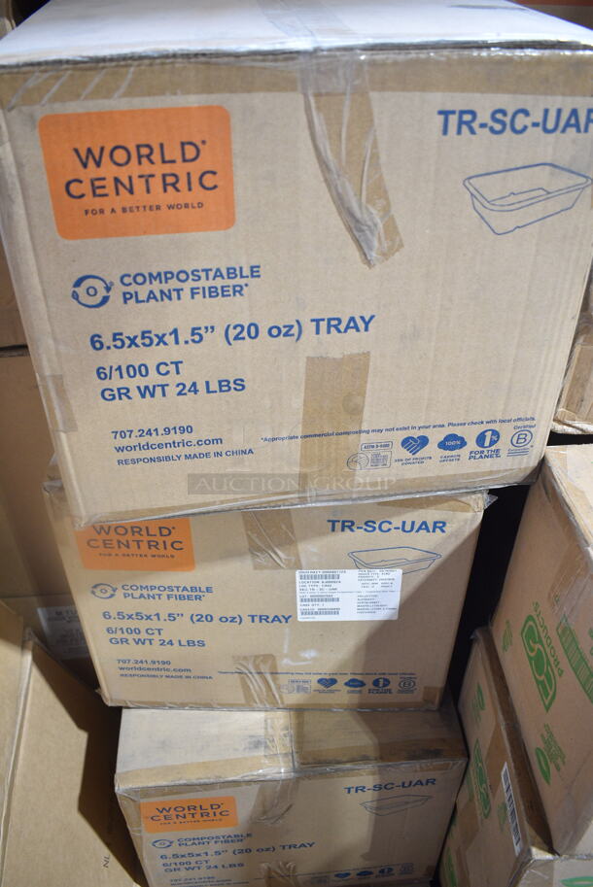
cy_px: 444
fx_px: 740
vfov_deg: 61.9
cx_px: 296
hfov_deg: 43.7
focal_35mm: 30
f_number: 3.5
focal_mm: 20
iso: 720
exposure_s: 1/30
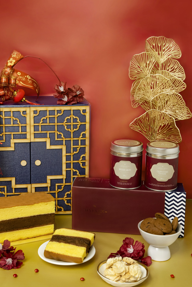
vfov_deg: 36.8
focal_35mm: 54
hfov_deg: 25.0
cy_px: 127
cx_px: 77
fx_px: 432
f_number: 6.3
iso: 400
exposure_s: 1/10
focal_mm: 45
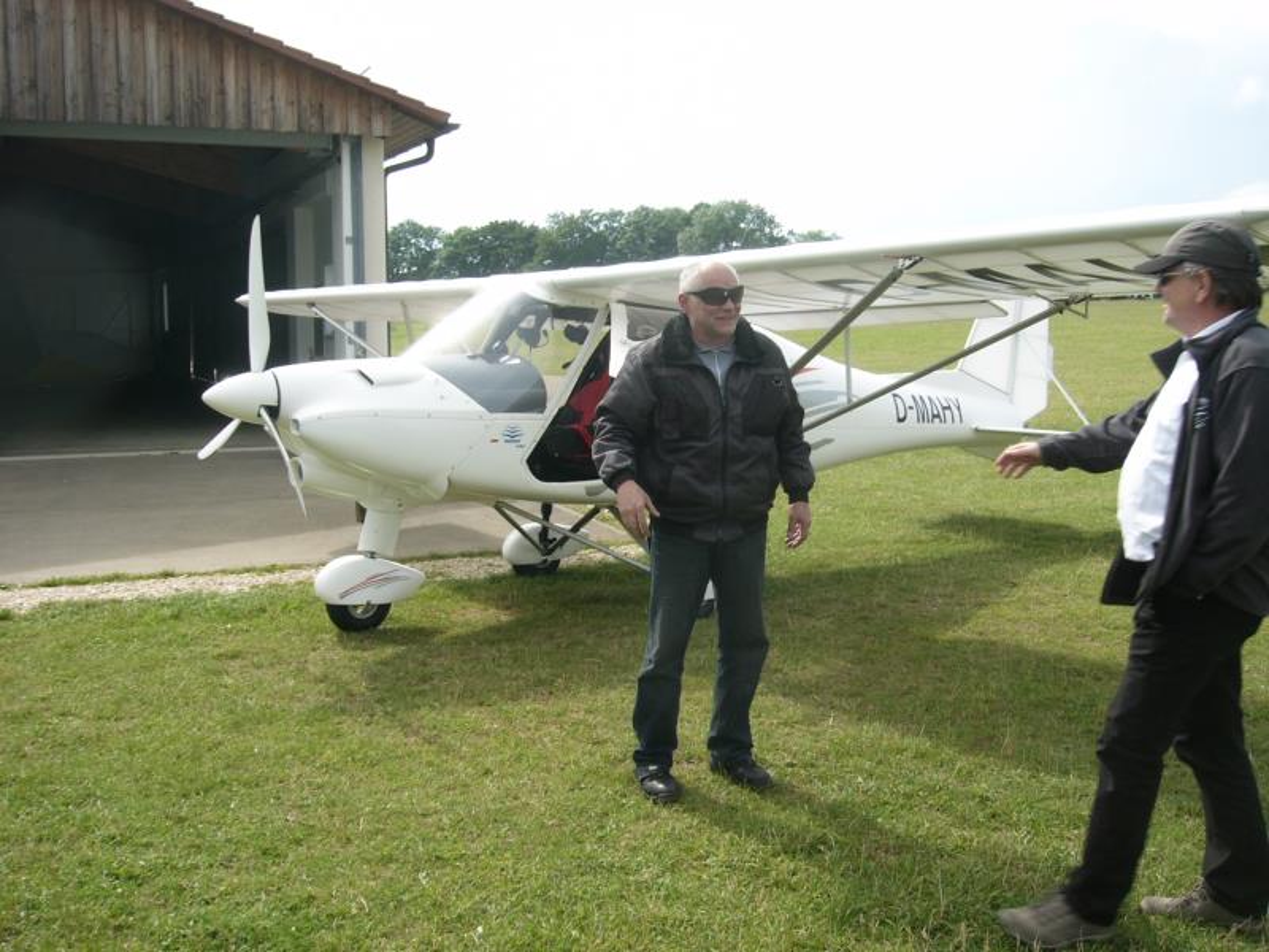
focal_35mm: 35
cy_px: 476
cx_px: 634
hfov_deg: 52.6
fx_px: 1283
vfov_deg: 40.7
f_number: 8
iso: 50
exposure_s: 1/100
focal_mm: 5.8
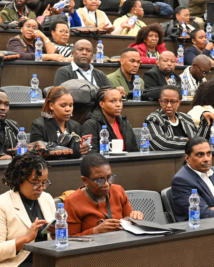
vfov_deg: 18.1
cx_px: 67
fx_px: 839
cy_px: 134
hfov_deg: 14.5
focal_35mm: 106
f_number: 4.5
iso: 3200
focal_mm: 50
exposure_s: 1/80
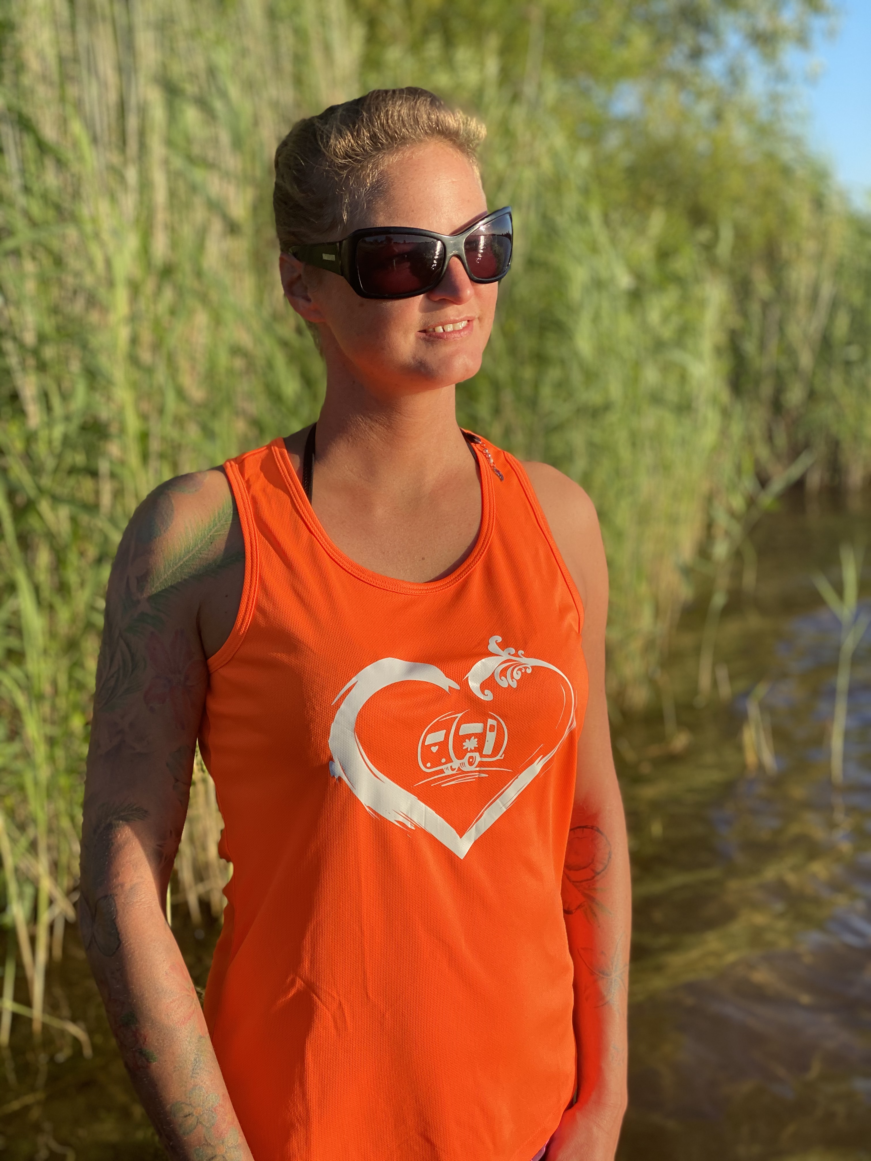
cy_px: 580
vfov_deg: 36.8
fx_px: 1745
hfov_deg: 28.0
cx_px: 436
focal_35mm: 52
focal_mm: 6
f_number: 2
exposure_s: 1/888
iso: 20
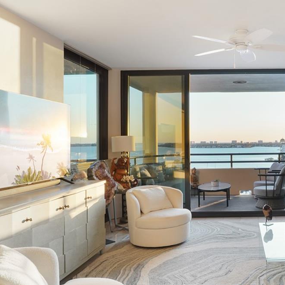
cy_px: 141
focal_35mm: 33
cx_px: 249
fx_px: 307
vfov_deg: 49.7
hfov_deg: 45.7
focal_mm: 16
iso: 1600
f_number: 8
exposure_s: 1/30
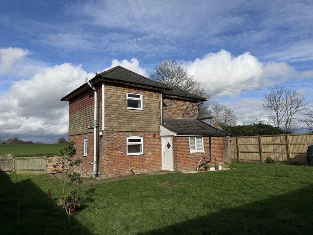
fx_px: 217
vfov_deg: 56.8
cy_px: 118
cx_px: 156
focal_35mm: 24
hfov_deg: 71.6
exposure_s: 1/6173
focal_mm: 6.76
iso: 80
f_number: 1.78
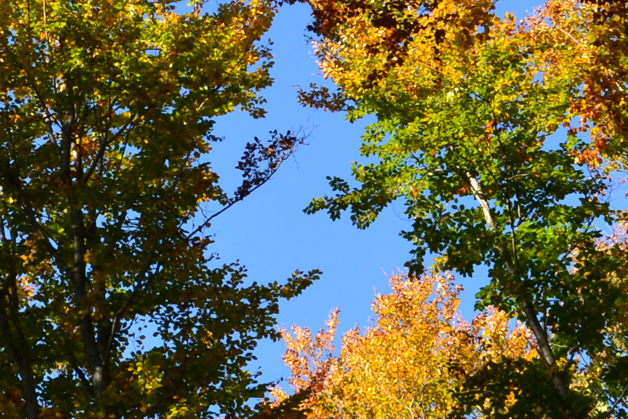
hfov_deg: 14.3
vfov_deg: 9.5
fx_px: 2477
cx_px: 25
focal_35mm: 142
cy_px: -163
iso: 400
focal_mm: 26
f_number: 9
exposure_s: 1/160
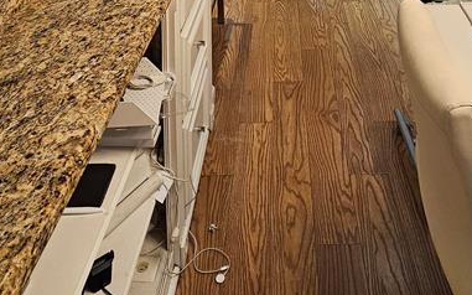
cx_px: 281
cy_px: -167
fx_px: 476
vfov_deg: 24.8
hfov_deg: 52.4
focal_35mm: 37
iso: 80
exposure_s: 1/60
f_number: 2.2
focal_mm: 2.2
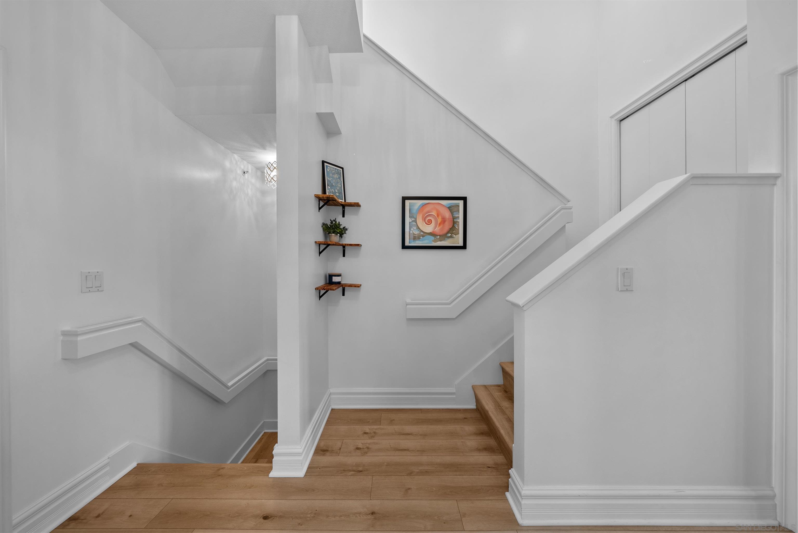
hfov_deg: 108.3
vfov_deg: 85.5
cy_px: 266
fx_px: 288
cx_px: 399
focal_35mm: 13
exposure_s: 1/1.25
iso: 125
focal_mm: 13
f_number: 6.3
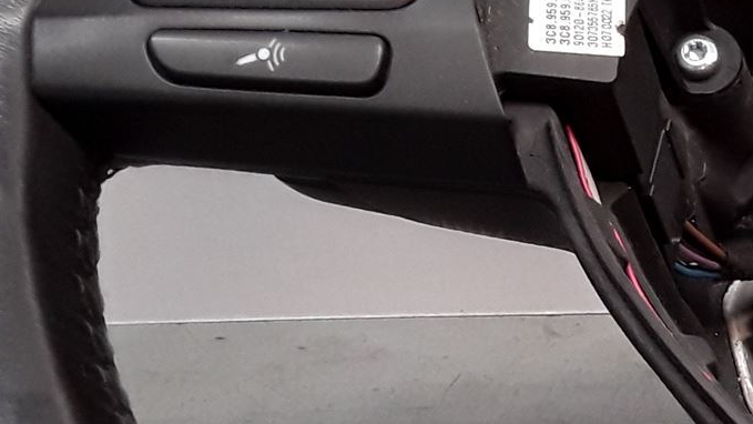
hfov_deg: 20.0
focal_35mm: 92
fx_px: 1837
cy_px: 700
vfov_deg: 12.3
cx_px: 1125
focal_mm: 2.91
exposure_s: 1/100
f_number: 1.9
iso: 100
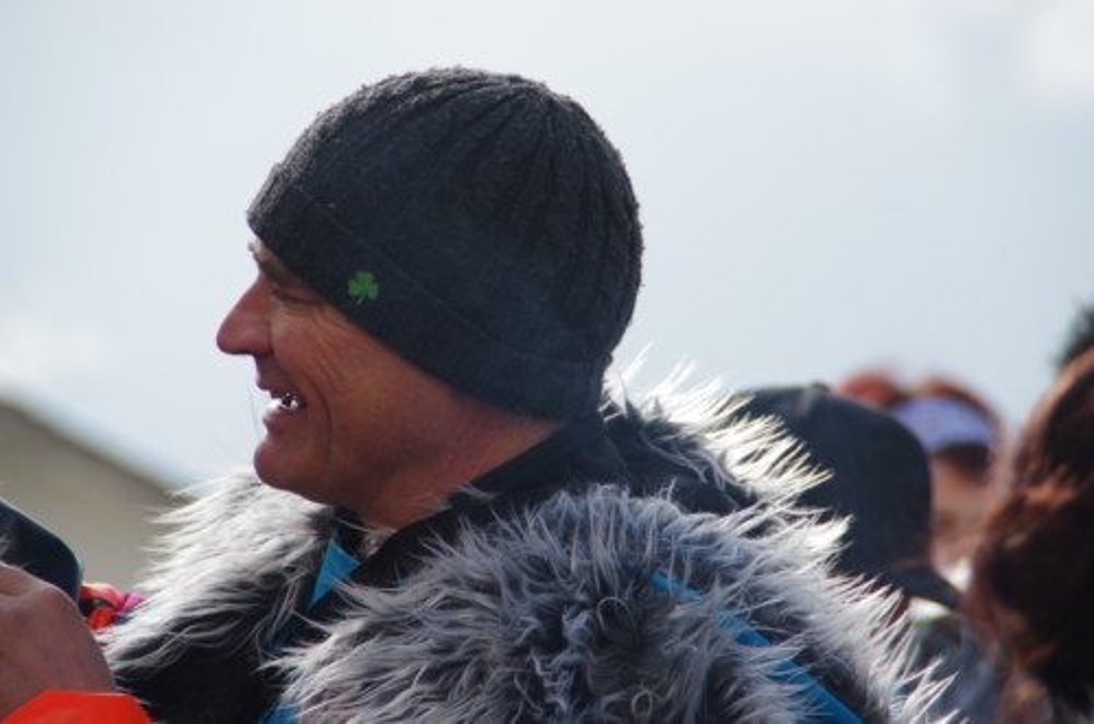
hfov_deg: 6.9
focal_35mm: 300
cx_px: 547
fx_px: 9096
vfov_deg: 4.6
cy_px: 362
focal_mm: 200
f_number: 6.3
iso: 100
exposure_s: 1/250
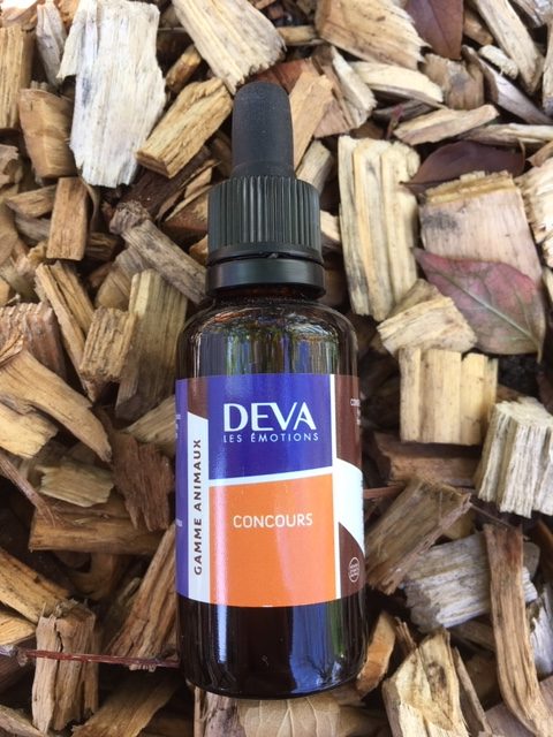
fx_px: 618
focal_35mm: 29
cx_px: 276
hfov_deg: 48.2
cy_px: 368
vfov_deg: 61.7
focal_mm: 4.15
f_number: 2.2
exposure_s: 1/100
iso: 25
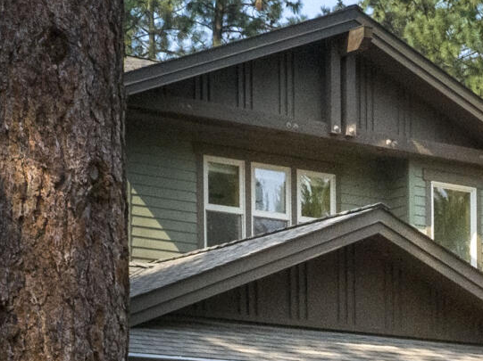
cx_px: 517
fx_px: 1855
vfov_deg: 10.5
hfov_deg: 14.5
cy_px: 634
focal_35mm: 133
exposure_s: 1/60
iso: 1600
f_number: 11
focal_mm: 12.29
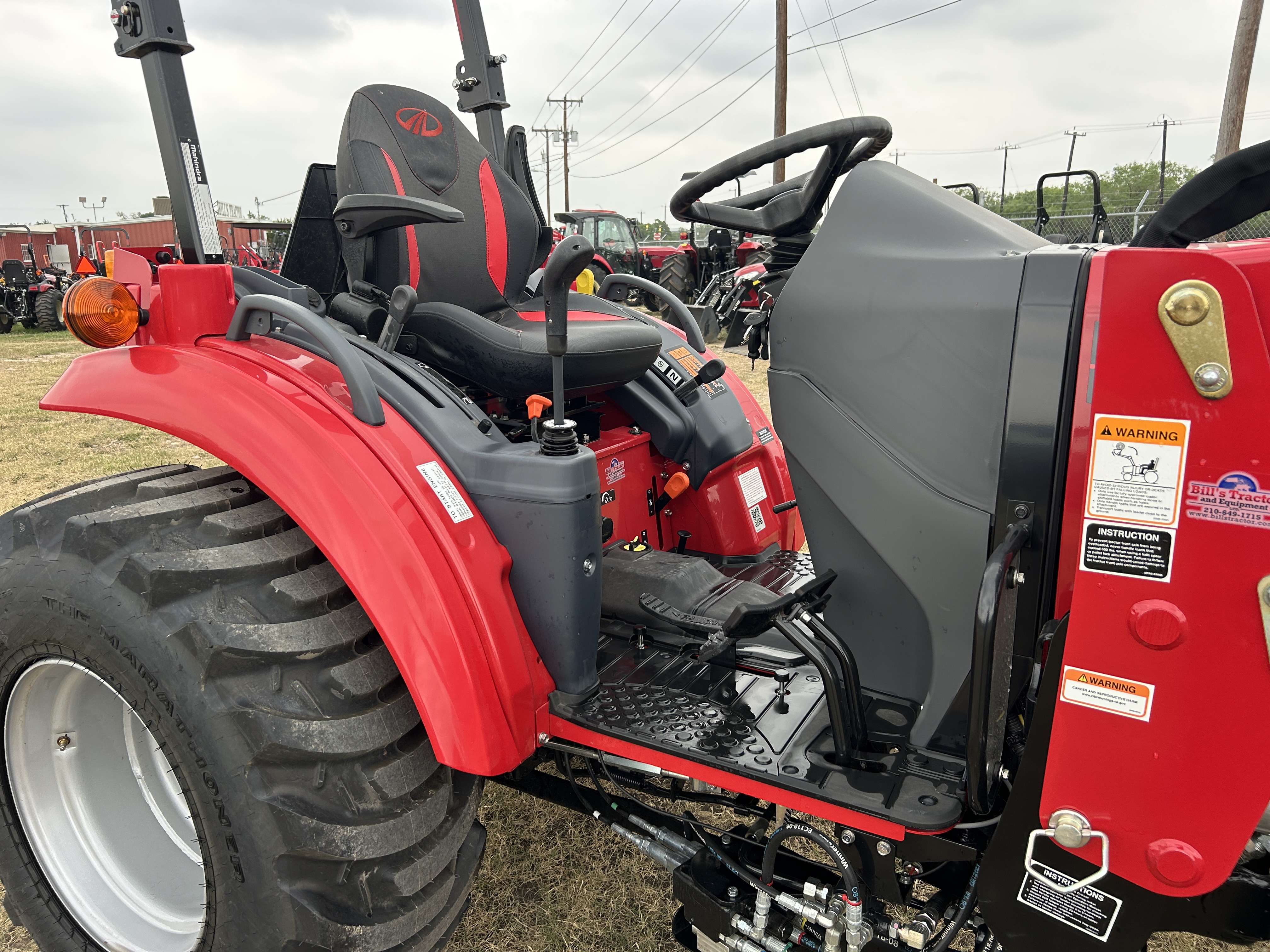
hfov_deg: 67.3
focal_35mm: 26
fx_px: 954
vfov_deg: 53.1
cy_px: 476
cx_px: 635
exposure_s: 1/563
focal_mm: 5.7
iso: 50
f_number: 1.5
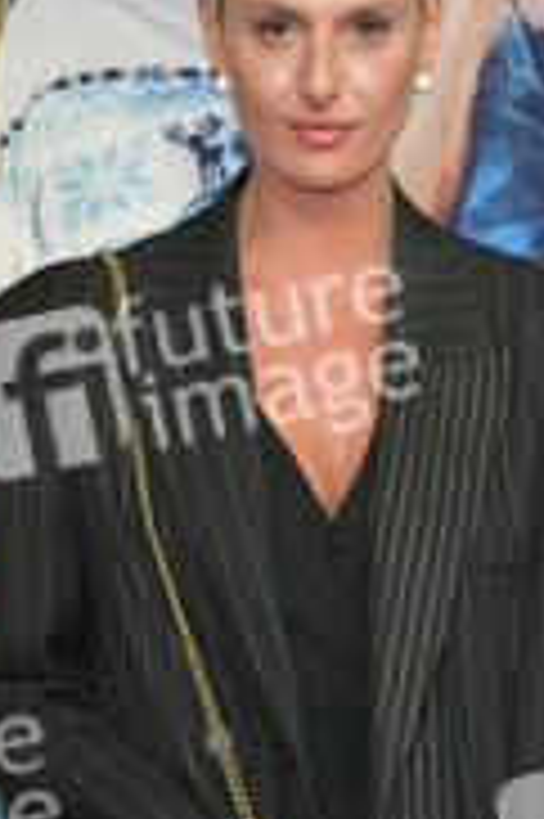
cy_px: 598
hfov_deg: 11.3
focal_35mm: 121
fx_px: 2748
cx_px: 319
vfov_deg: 16.9
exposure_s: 1/250
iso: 1600
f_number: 8
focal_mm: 55
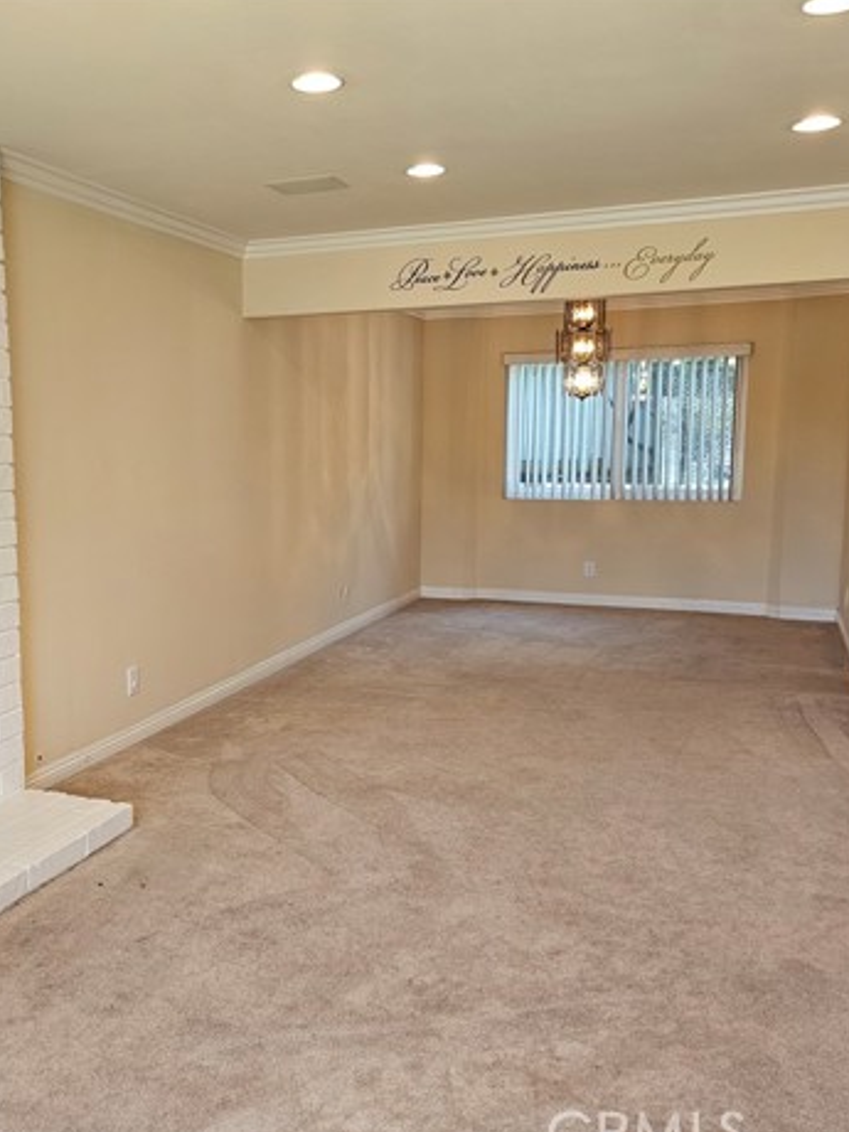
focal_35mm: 32
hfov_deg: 43.6
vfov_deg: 56.8
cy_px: 578
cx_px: 288
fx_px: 1046
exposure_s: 1/120
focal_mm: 6.3
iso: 125
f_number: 1.7
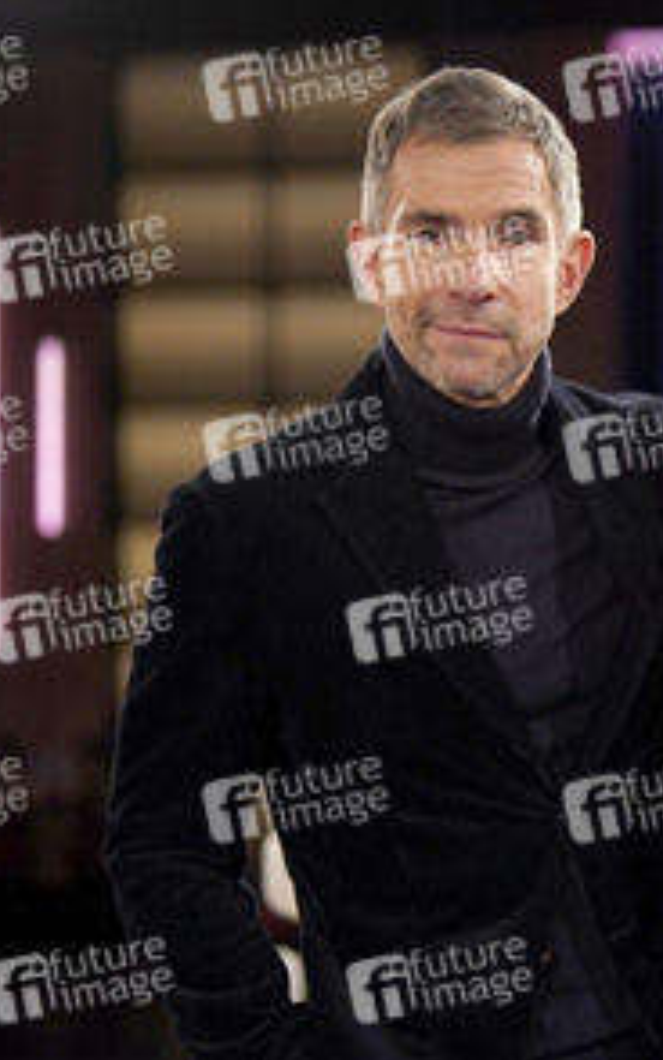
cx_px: 704
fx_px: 2253
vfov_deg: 26.5
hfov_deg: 16.3
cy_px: 530
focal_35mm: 78
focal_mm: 50
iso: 1600
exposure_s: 1/400
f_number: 2
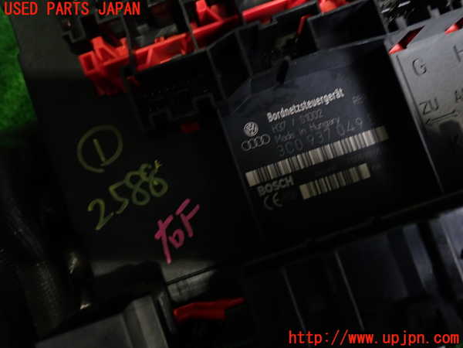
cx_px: 232
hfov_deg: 60.0
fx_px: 401
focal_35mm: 30
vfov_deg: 46.8
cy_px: 174
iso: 250
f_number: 2.3
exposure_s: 1/30
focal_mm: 5.4
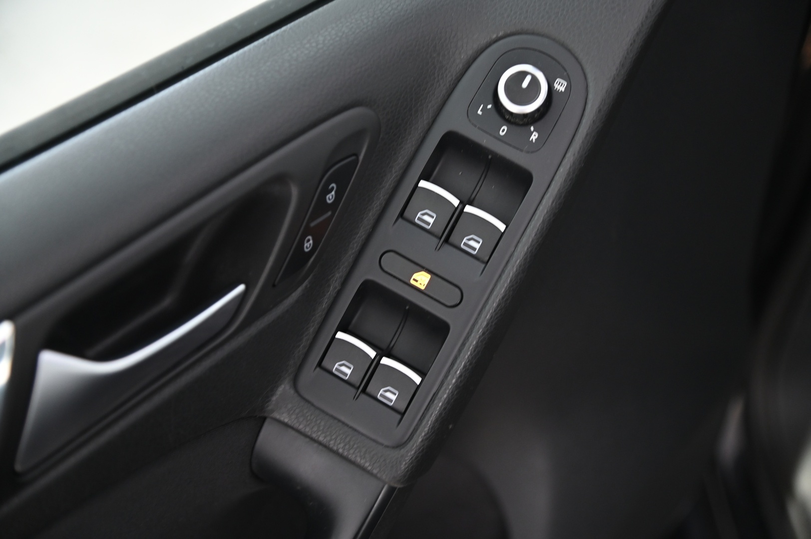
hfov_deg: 31.0
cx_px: 406
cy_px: 270
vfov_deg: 20.9
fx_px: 1463
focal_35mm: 65
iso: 2000
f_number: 4
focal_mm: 65
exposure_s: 1/13
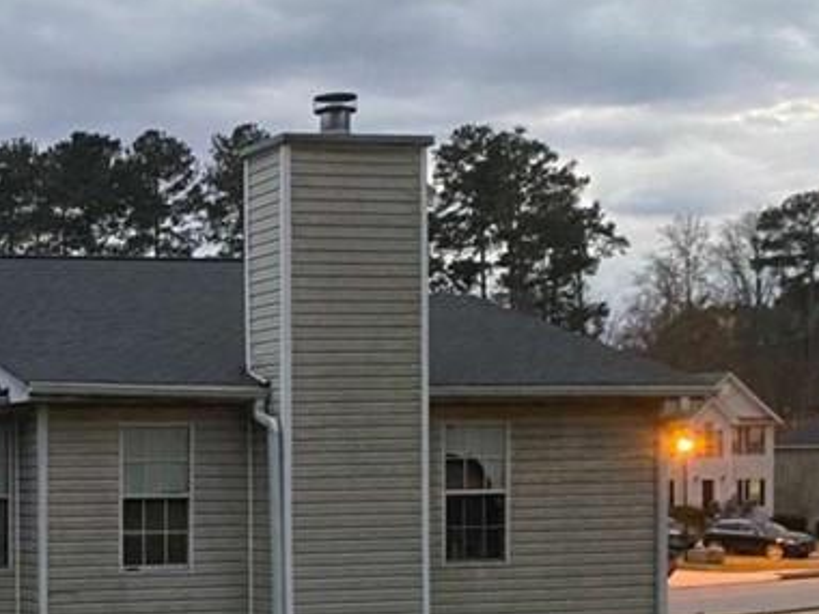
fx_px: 1656
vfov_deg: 20.7
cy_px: 500
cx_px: -261
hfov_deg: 24.2
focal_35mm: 70
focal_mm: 4.25
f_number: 1.8
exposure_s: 1/30
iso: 800
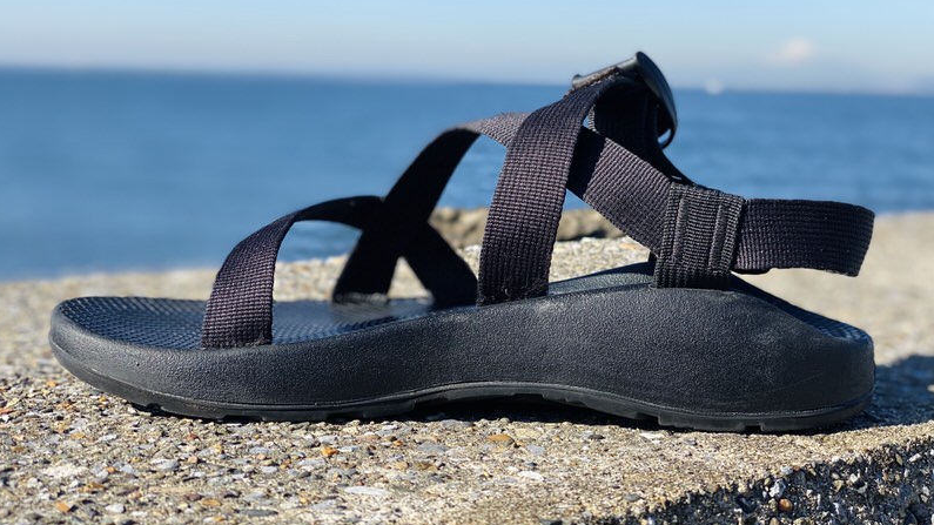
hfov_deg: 36.6
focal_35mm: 57
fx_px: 1412
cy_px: 274
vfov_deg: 21.1
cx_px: 465
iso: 20
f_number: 2
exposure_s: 1/940
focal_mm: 6
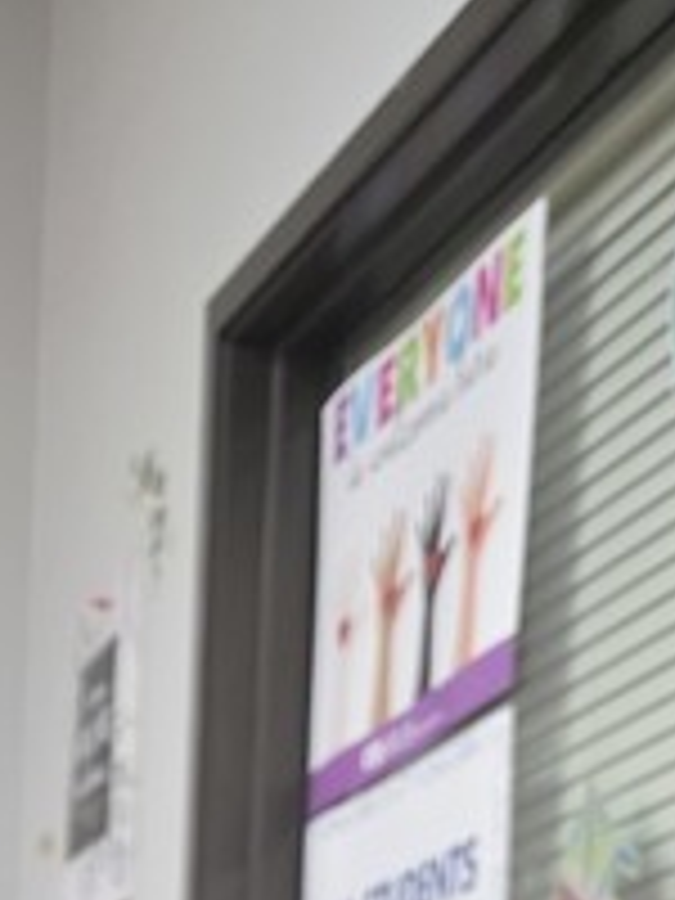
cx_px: -441
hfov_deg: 11.8
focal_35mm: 118
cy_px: 2070
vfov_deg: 13.1
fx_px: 3068
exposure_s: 1/120
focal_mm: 6.3
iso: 640
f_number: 1.7
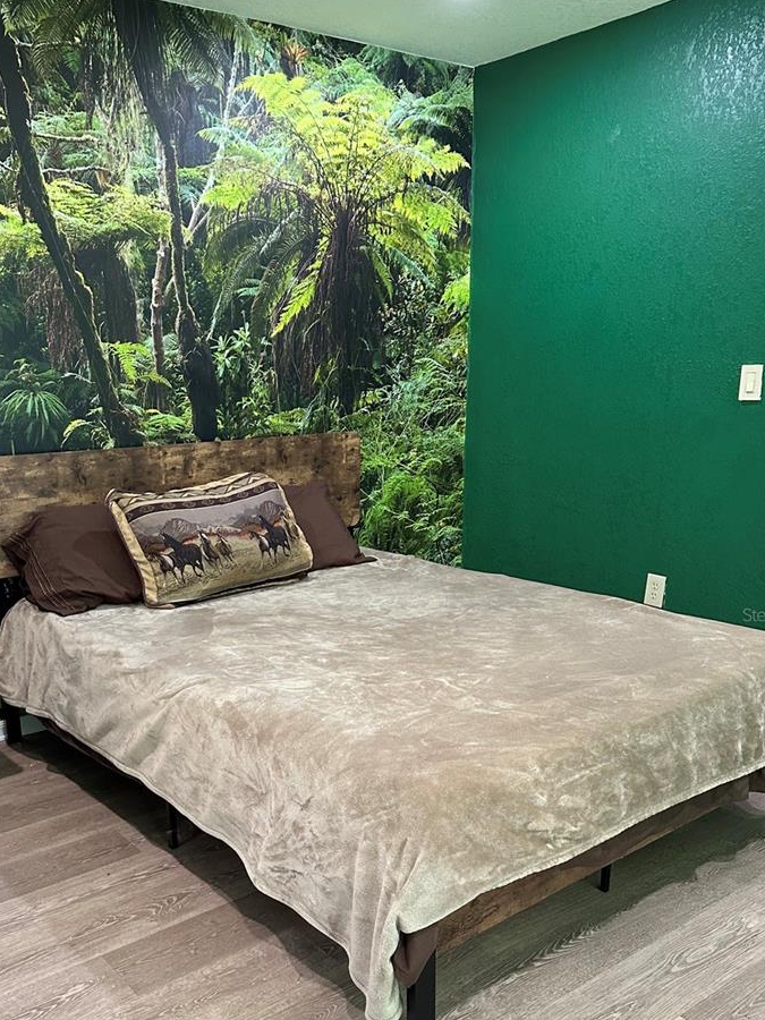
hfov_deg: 44.0
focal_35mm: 32
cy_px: 614
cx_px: 313
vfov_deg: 56.4
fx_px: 943
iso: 500
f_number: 1.78
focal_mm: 6.86
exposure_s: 1/60
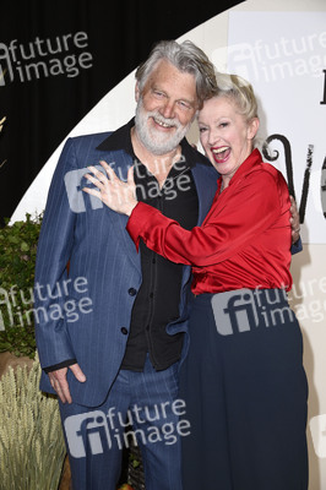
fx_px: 844
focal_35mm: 62
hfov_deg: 21.9
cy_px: 245
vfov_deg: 32.4
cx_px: 163
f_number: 5
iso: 500
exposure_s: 1/250
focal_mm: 62
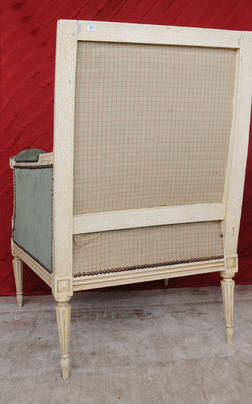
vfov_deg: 52.8
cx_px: 132
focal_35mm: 37
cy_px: 201
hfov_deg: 34.4
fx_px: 407
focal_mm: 24
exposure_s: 1/160
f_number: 8
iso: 640
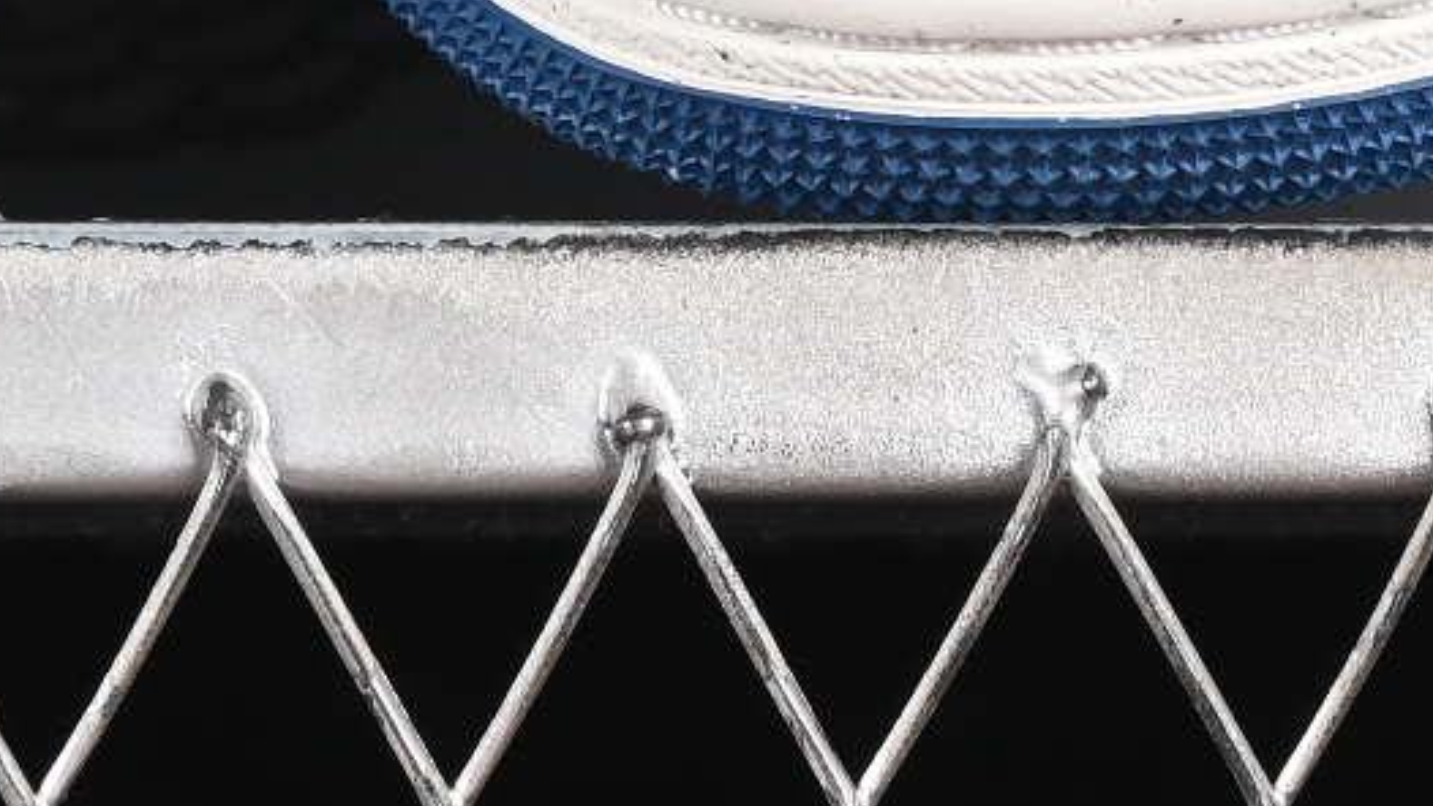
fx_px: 15809
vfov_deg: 2.9
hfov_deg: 5.2
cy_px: -1397
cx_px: -300
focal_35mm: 416
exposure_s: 1/60
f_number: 7.1
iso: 160
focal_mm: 50
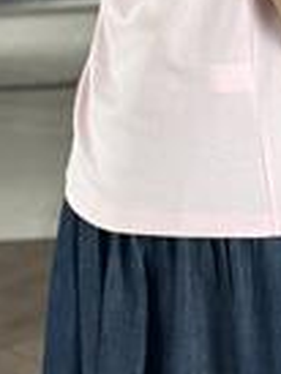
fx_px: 1913
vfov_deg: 10.8
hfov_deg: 8.4
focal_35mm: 177
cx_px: 226
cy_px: -177
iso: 125
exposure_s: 1/60
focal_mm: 6.86
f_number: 1.78
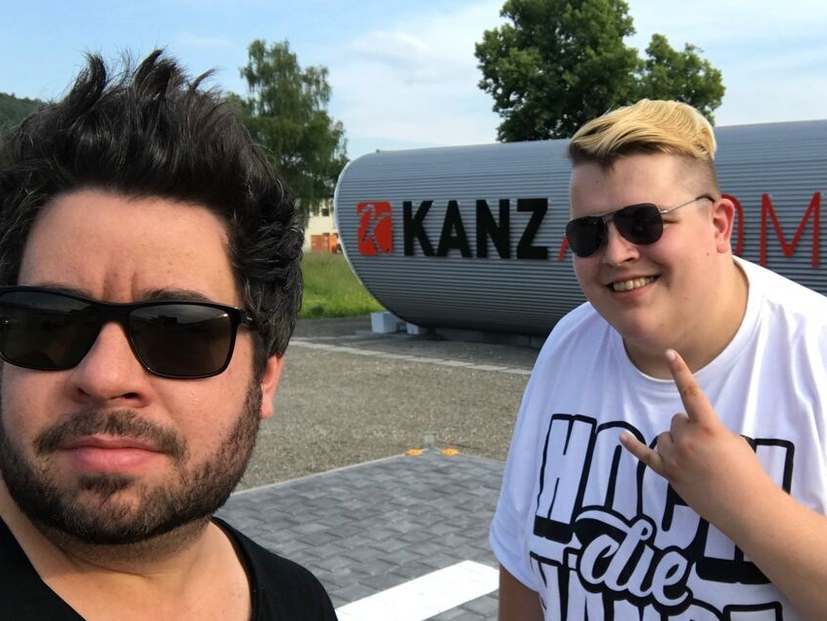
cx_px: 511
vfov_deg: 35.9
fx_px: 956
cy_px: 373
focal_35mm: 40
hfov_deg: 46.4
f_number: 2.2
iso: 25
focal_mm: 2.87
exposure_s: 1/407
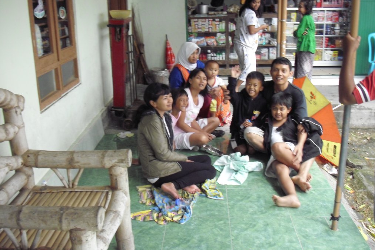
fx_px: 417
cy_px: 111
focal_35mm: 40
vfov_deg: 33.4
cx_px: 189
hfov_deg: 48.5
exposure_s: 1/80
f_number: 2.8
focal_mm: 6.2
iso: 200
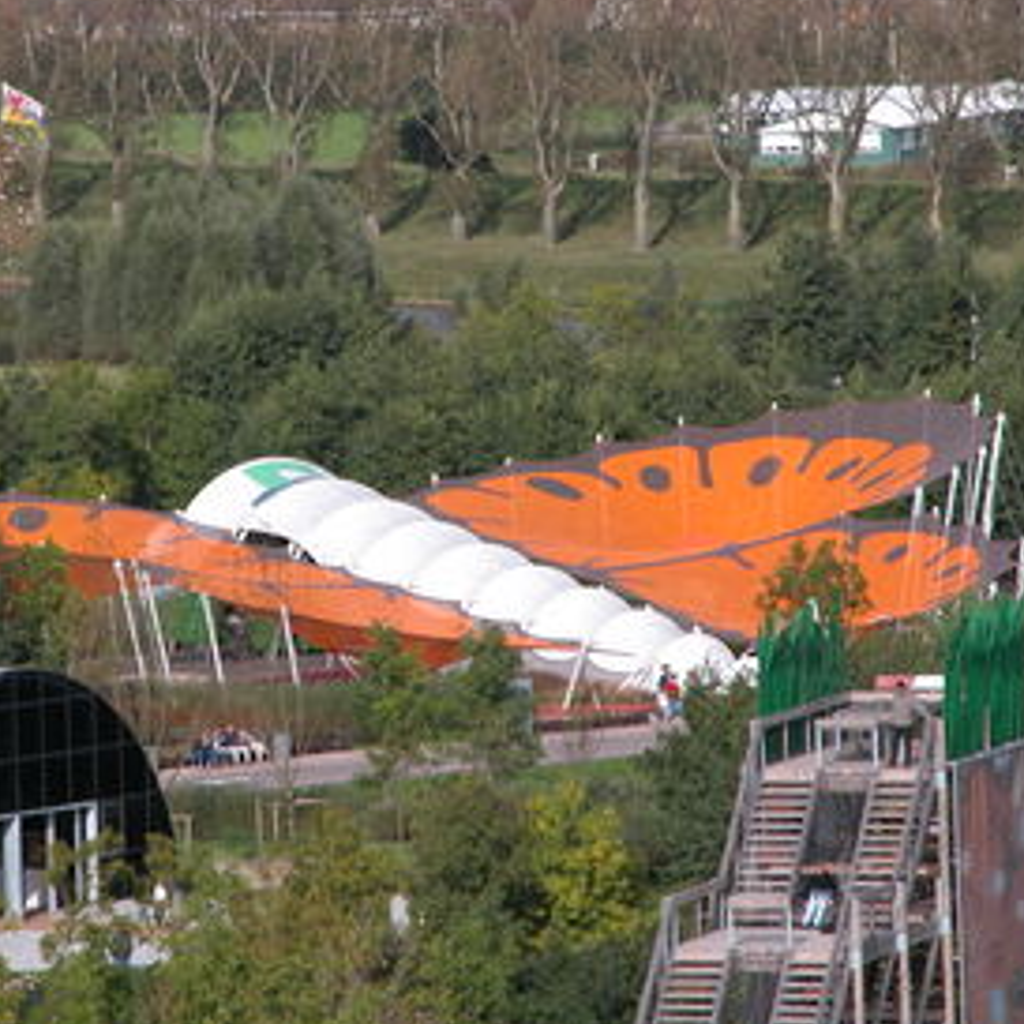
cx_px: 383
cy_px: 473
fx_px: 11948
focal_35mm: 357
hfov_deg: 4.9
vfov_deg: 4.9
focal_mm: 71.2
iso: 100
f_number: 5.9
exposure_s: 1/349
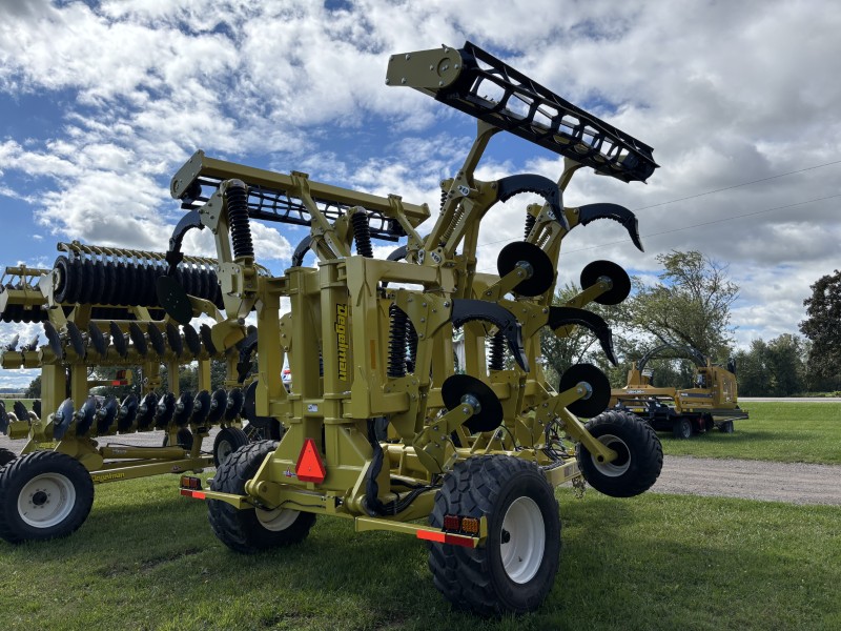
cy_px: 316
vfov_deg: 53.1
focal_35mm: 26
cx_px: 420
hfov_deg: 67.3
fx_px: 632
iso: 50
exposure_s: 1/3937
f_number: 1.6
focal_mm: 5.96
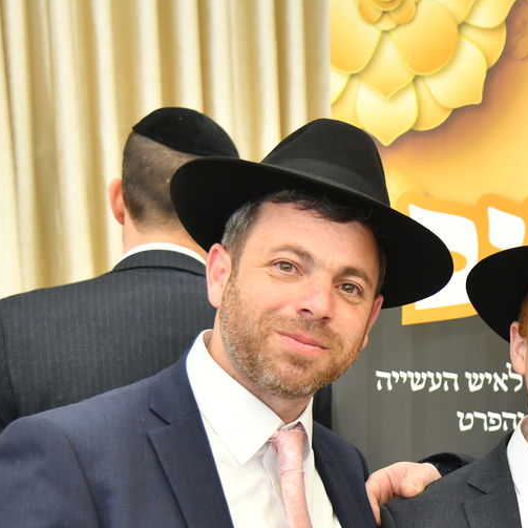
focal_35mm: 104
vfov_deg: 16.5
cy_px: 489
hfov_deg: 16.3
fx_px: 1795
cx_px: 562
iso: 1000
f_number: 4.5
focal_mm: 44
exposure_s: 1/200
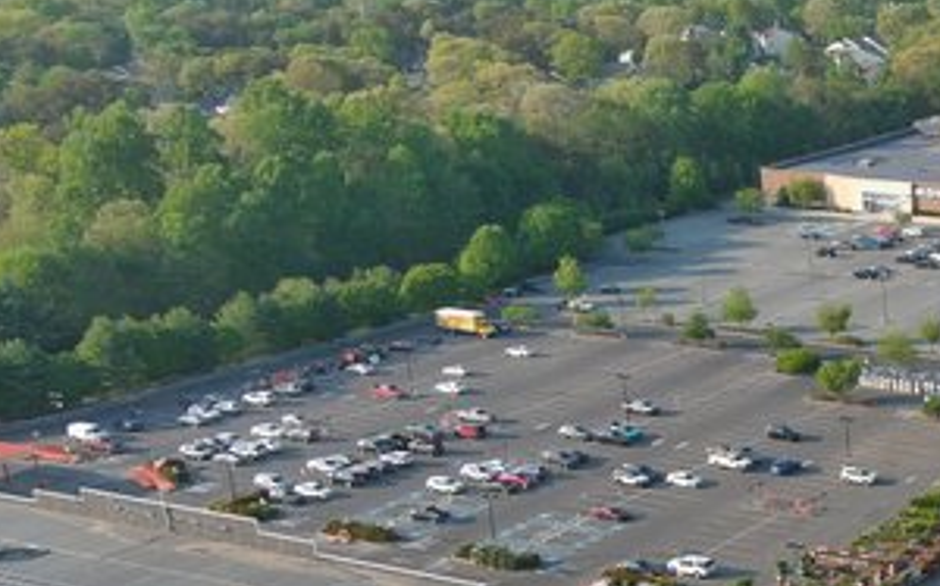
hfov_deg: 26.5
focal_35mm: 70
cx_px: 1087
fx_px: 1792
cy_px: 528
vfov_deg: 18.3
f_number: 2.8
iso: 100
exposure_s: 1/500
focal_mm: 10.57
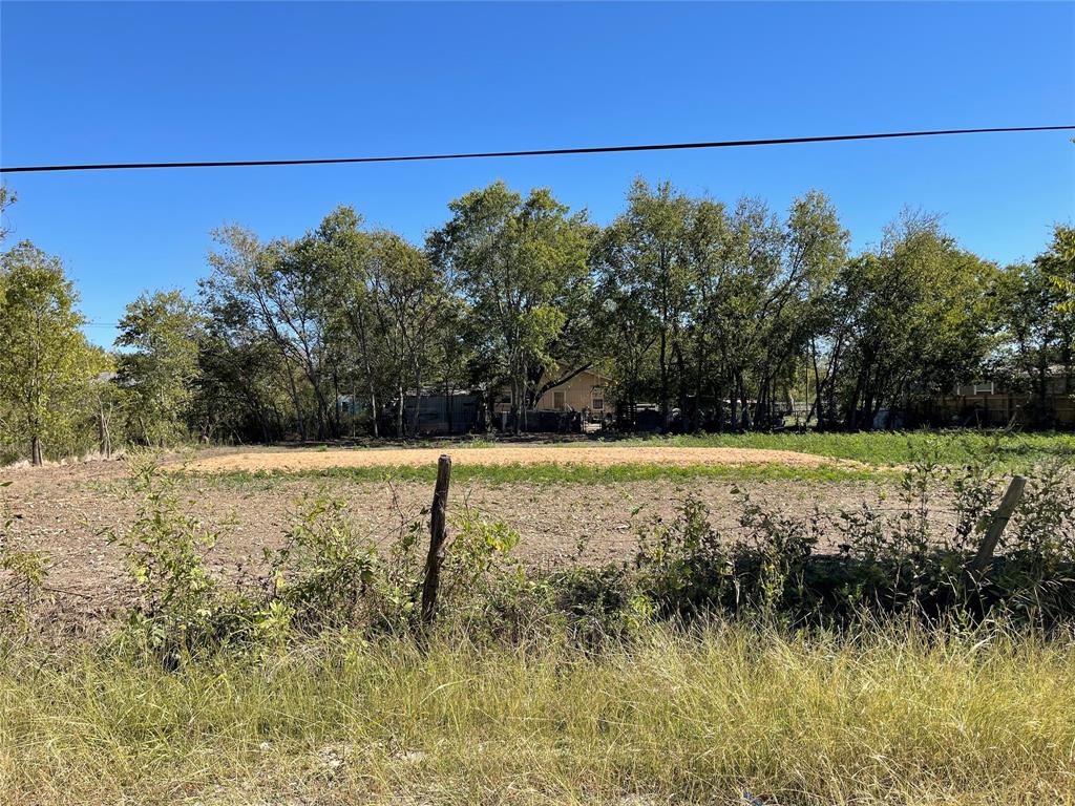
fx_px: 776
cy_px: 403
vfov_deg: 54.9
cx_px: 538
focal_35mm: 25
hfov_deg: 69.4
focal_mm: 5.1
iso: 32
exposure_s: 1/2165
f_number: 1.6
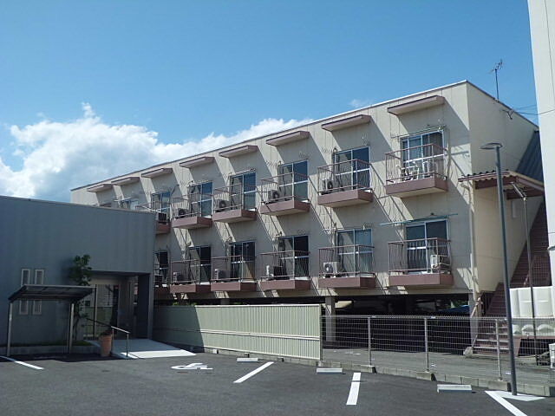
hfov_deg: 51.4
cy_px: 208
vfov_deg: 39.7
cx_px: 278
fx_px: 577
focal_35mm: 36
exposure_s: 1/160
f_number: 8.8
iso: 64
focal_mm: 6.4
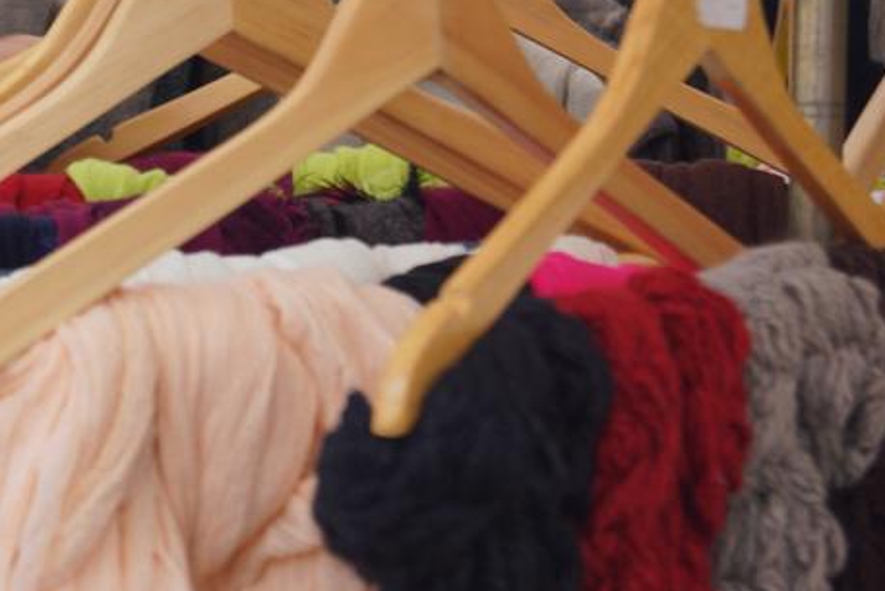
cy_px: 43
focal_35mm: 133
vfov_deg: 10.3
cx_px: 64
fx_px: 3270
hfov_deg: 15.2
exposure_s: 1/80
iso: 125
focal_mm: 45
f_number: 5.6
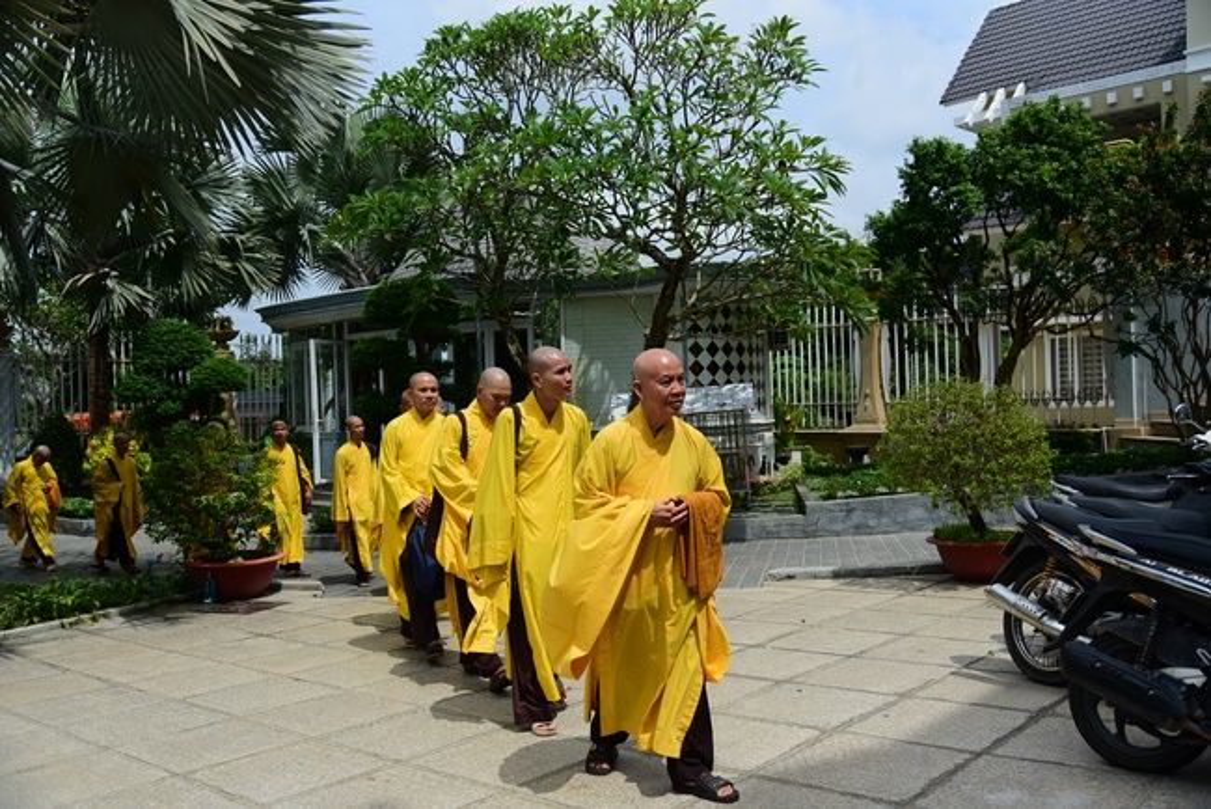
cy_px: 404
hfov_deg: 58.7
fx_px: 1077
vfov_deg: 41.2
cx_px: 606
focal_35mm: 32
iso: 320
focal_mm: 32
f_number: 4
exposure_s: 1/4000
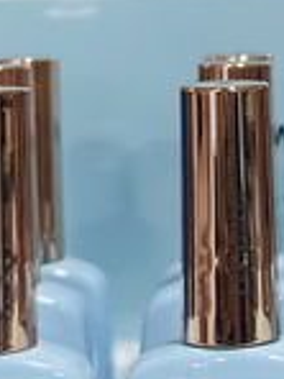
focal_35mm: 173
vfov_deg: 11.3
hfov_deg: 8.5
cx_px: 330
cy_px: -1
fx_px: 1892
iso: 200
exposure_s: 1/100
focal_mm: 6.86
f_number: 1.78
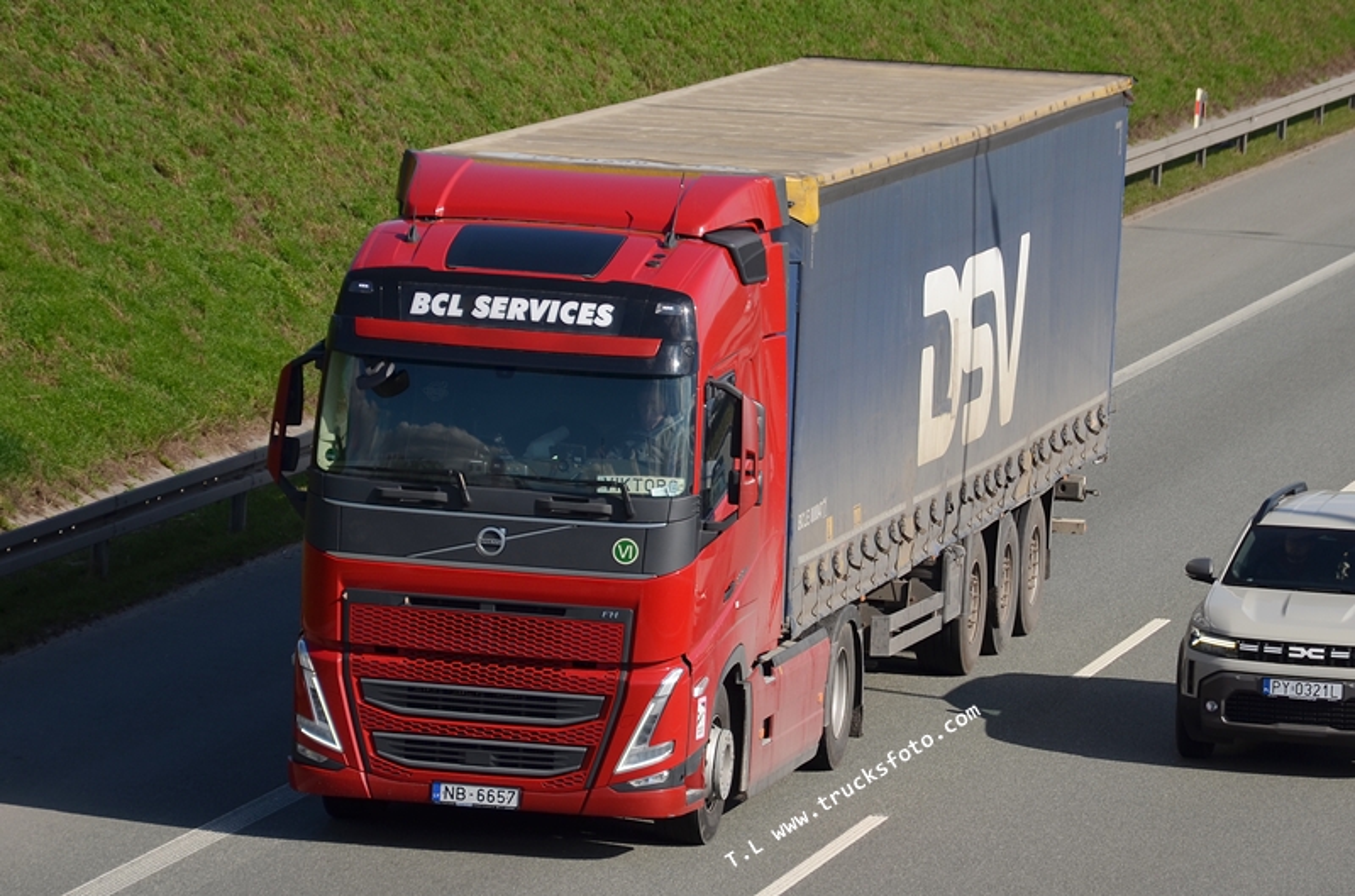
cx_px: 678
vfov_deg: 8.7
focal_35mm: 158
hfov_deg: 13.1
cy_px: 448
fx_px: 5913
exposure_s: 1/800
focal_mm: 105
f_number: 5.6
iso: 100
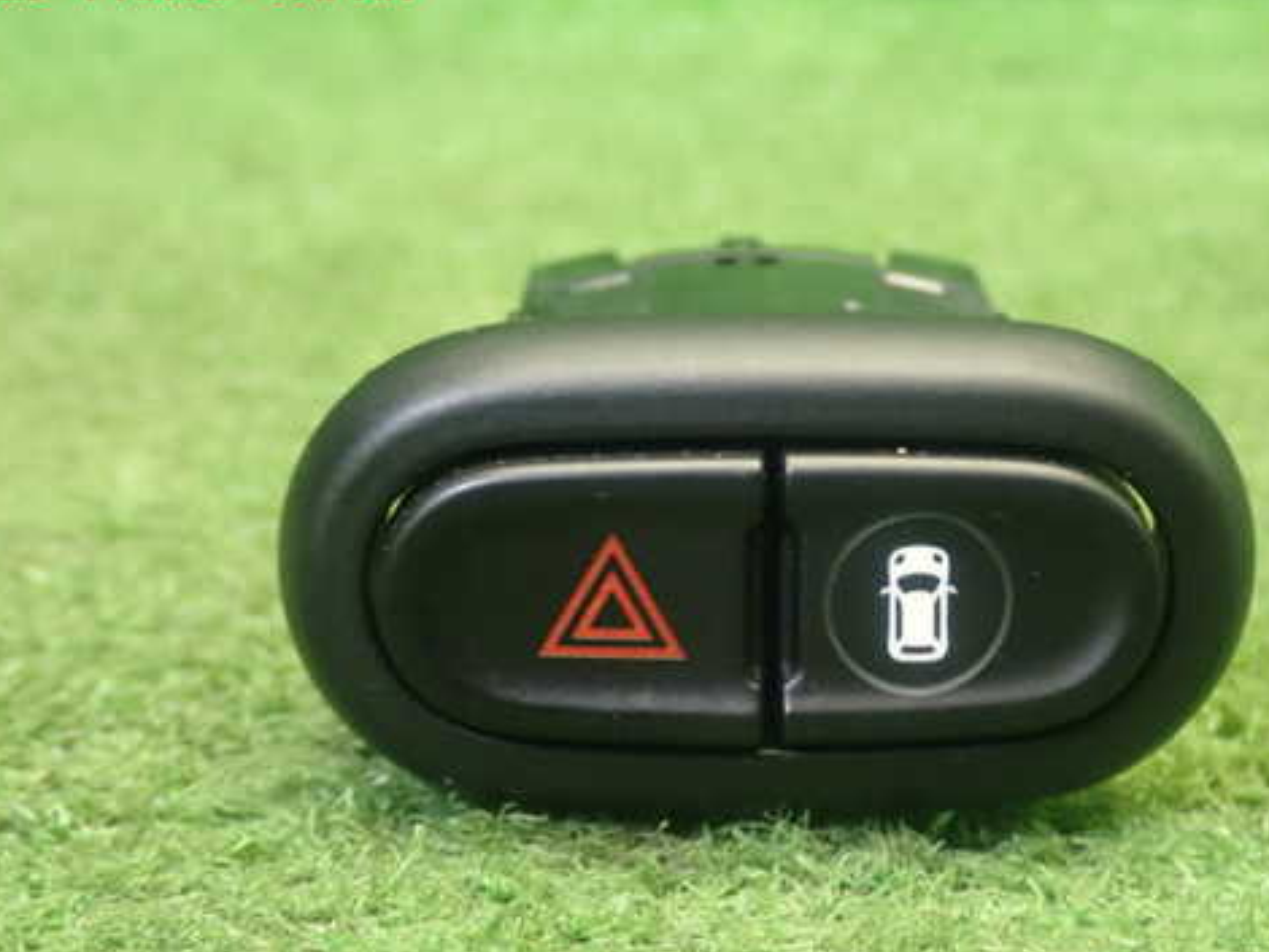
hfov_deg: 26.3
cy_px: 553
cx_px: 732
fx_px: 2714
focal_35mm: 74
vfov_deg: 19.9
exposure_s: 1/30
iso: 800
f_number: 3.5
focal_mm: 10.35
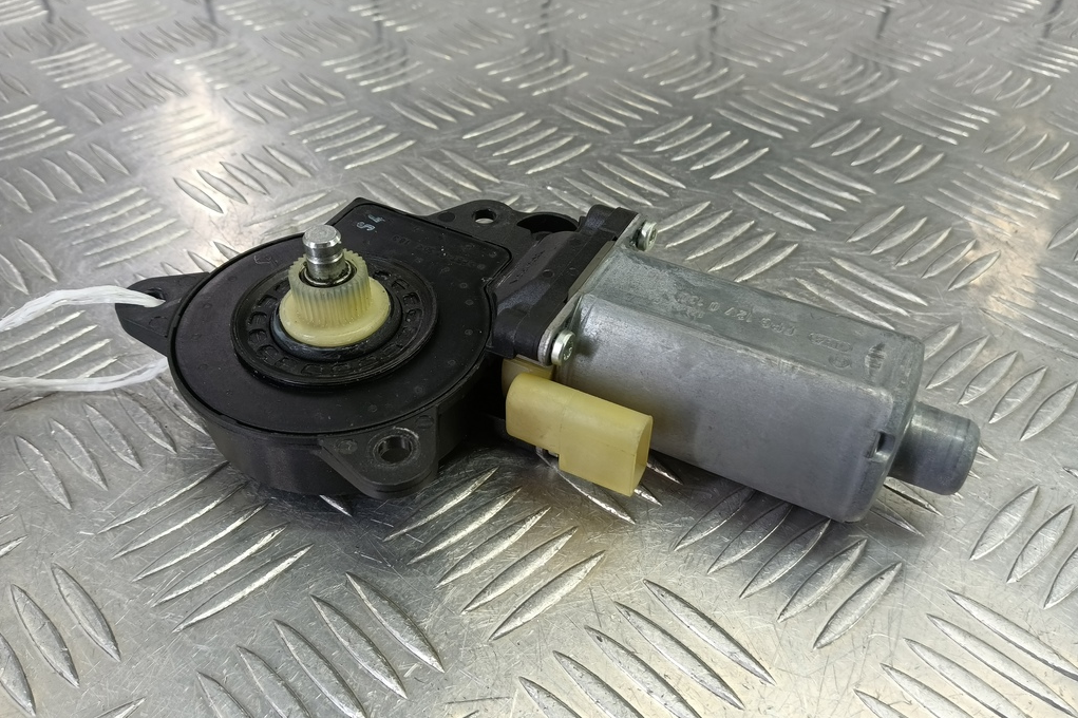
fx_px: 718
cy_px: 359
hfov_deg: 73.8
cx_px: 538
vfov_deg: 53.1
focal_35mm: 24
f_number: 1.6
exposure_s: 1/50
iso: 128
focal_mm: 4.11
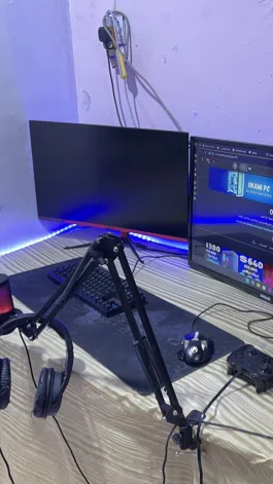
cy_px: 244
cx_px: 215
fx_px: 476
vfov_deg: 54.0
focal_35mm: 37
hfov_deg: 31.2
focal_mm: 5.1
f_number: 1.6
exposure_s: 1/50
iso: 160
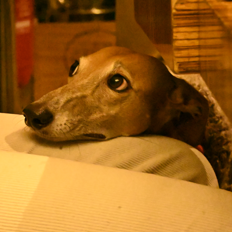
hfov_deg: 5.2
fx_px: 2545
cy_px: 116
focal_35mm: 336
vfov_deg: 5.2
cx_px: 95
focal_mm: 175
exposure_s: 1/50
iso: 51200
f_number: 14
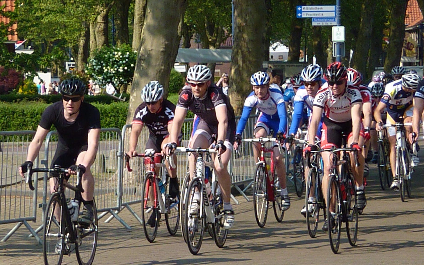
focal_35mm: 227
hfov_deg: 9.2
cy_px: 159
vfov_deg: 5.8
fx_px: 2624
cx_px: 194
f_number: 6.3
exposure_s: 1/1300
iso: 800
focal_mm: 32.1
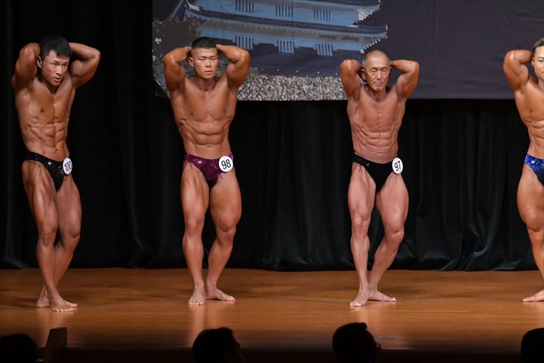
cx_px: 272
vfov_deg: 5.1
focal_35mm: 270
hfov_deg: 7.6
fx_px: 4078
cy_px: 182
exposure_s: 1/400
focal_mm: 180
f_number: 5.6
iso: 5000
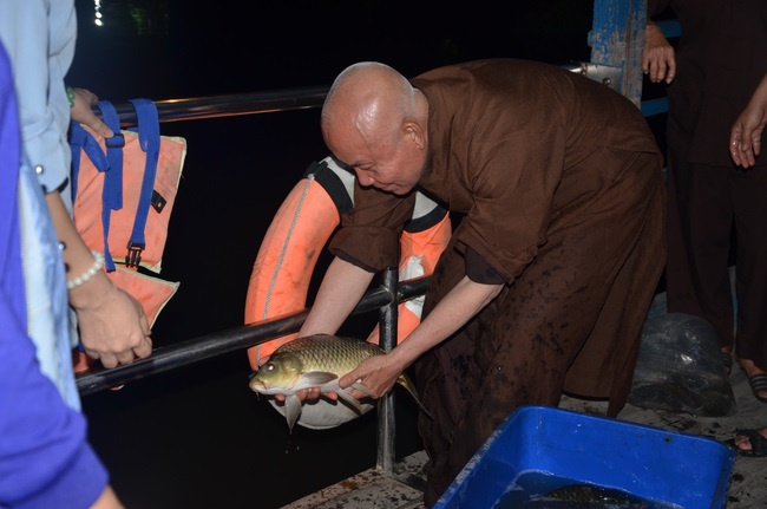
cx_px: 384
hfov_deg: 37.9
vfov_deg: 25.7
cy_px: 254
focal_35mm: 52
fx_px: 1117
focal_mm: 35
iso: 640
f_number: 4.5
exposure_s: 1/60
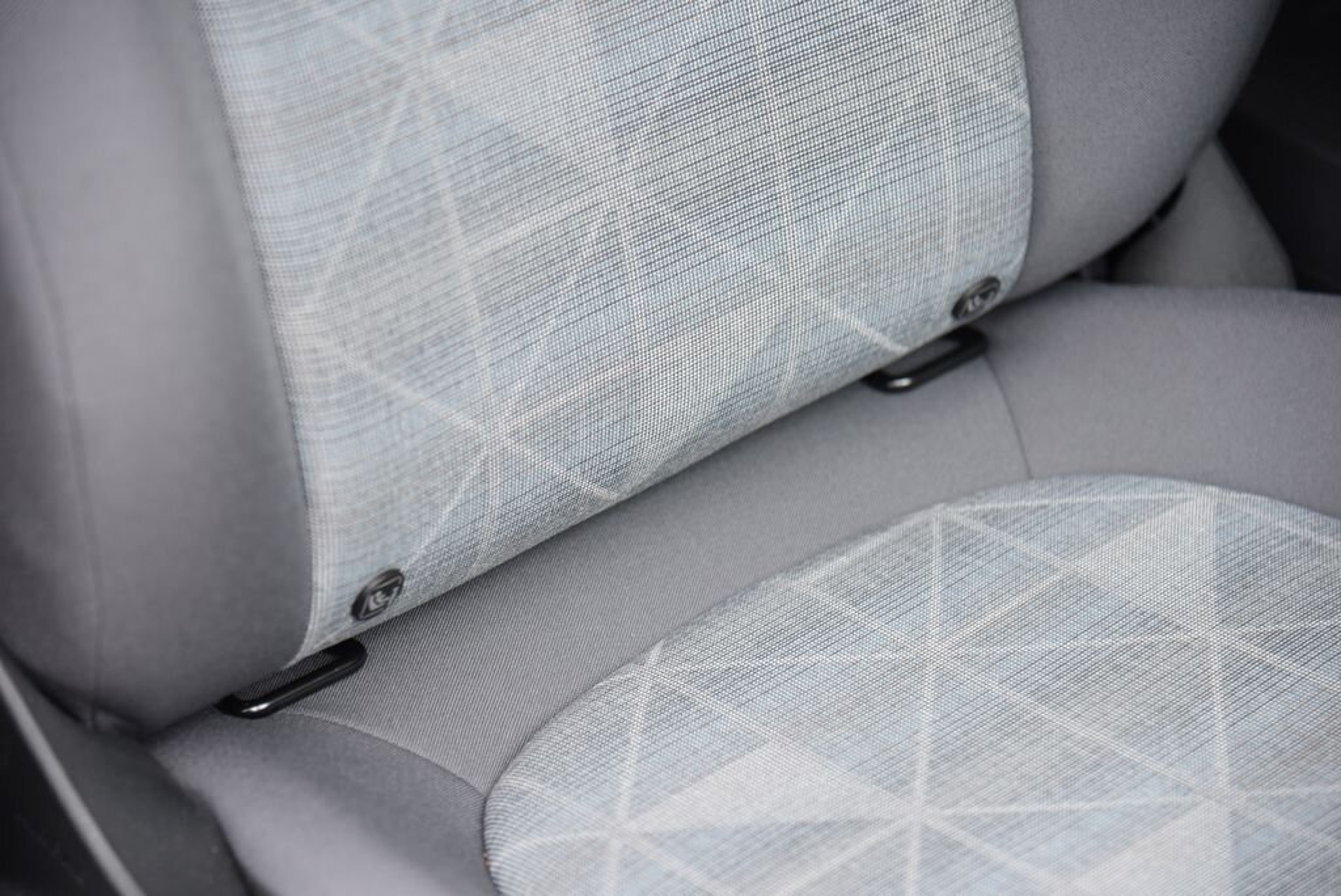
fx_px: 4472
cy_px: 448
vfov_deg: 11.4
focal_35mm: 120
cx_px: 670
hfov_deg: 17.1
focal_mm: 120
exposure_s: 1/60
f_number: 4
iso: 500
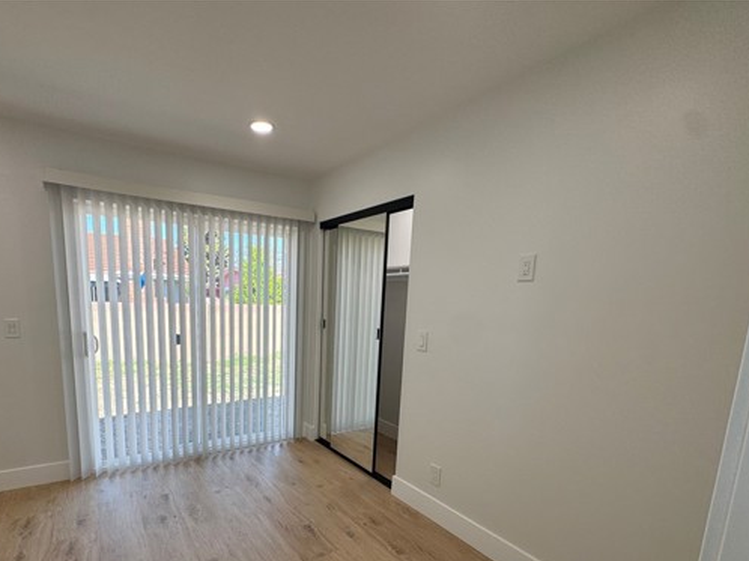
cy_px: 359
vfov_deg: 70.1
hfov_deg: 87.1
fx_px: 389
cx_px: 314
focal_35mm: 18
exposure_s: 1/143
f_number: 2.2
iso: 40
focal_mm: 2.22
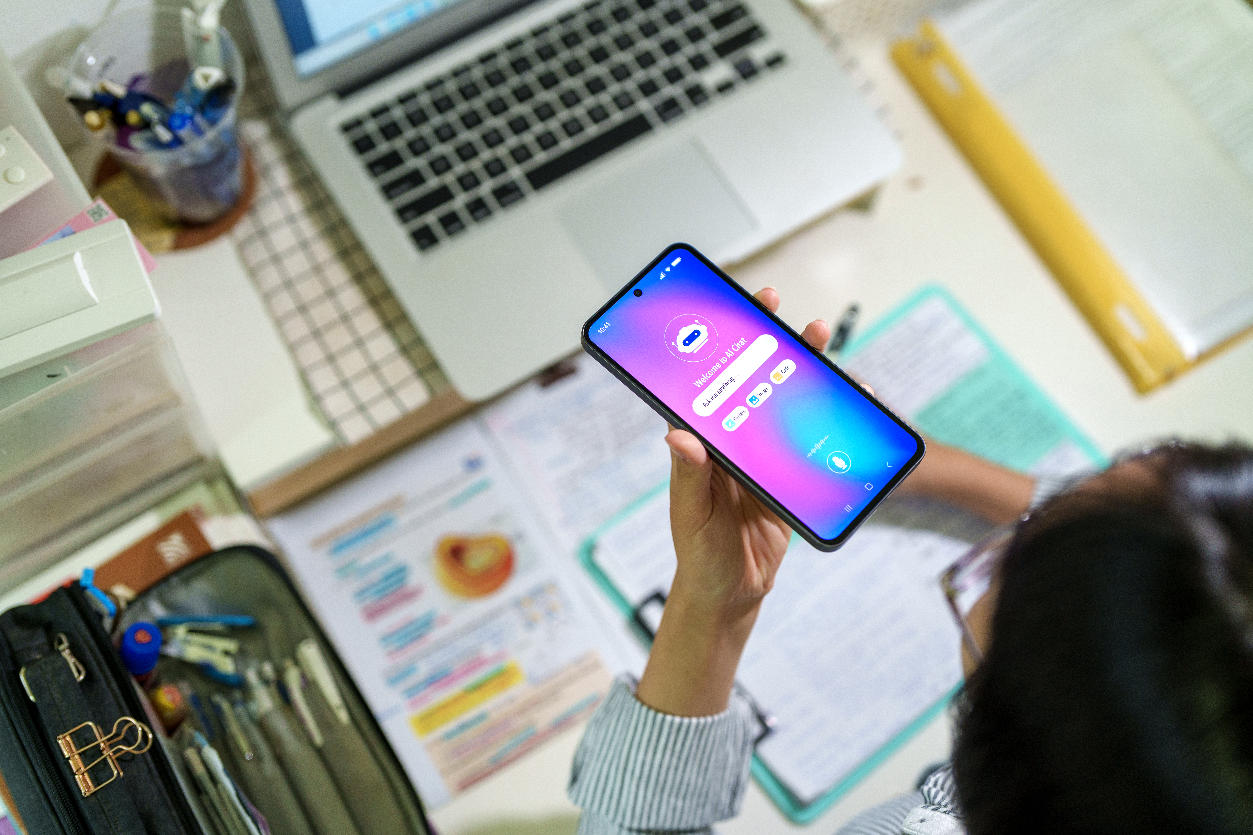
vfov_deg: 27.0
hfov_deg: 39.6
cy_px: 418
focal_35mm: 50
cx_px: 626
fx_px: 1740
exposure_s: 1/125
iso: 400
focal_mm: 50
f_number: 2
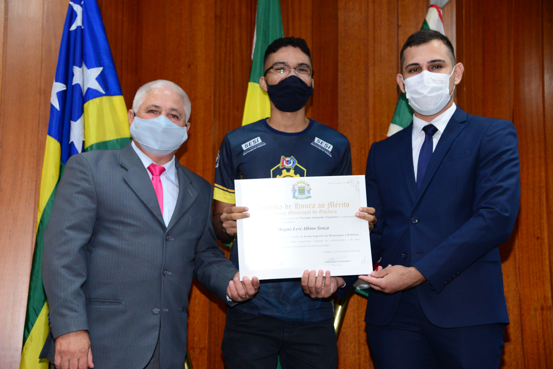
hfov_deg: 36.2
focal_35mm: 55
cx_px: 276
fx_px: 845
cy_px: 184
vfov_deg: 24.6
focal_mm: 55
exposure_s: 1/125
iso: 2500
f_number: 4
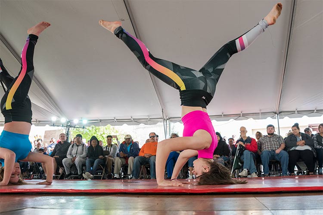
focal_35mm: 24
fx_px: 215
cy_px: 108
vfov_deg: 53.1
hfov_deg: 73.7
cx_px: 162
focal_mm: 24
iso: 1250
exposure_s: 1/250
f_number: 6.3
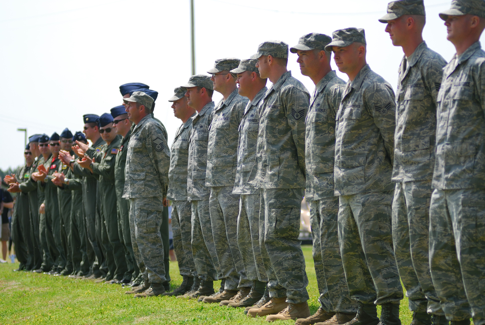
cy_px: 162
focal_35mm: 120
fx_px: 1619
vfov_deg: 11.5
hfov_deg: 17.0
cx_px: 242
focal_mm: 80
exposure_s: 1/1250
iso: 125
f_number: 2.8
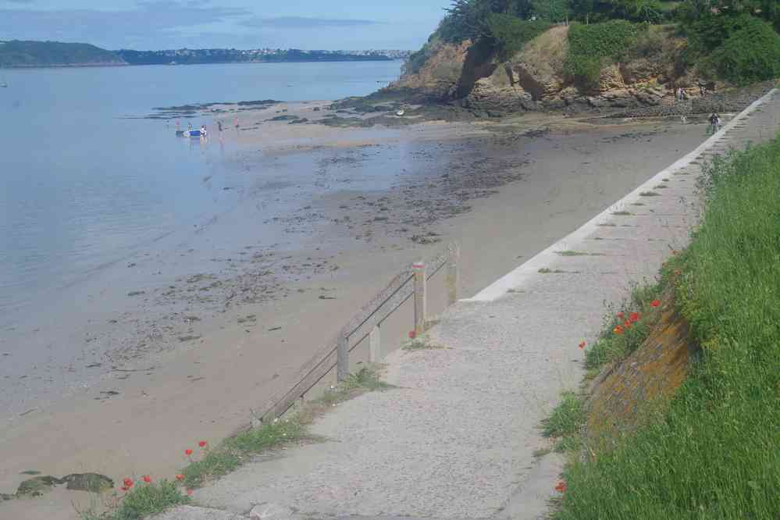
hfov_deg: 37.9
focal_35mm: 52
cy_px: 260
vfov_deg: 25.8
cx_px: 390
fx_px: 1137
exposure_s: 1/125
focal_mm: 35
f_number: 11
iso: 200
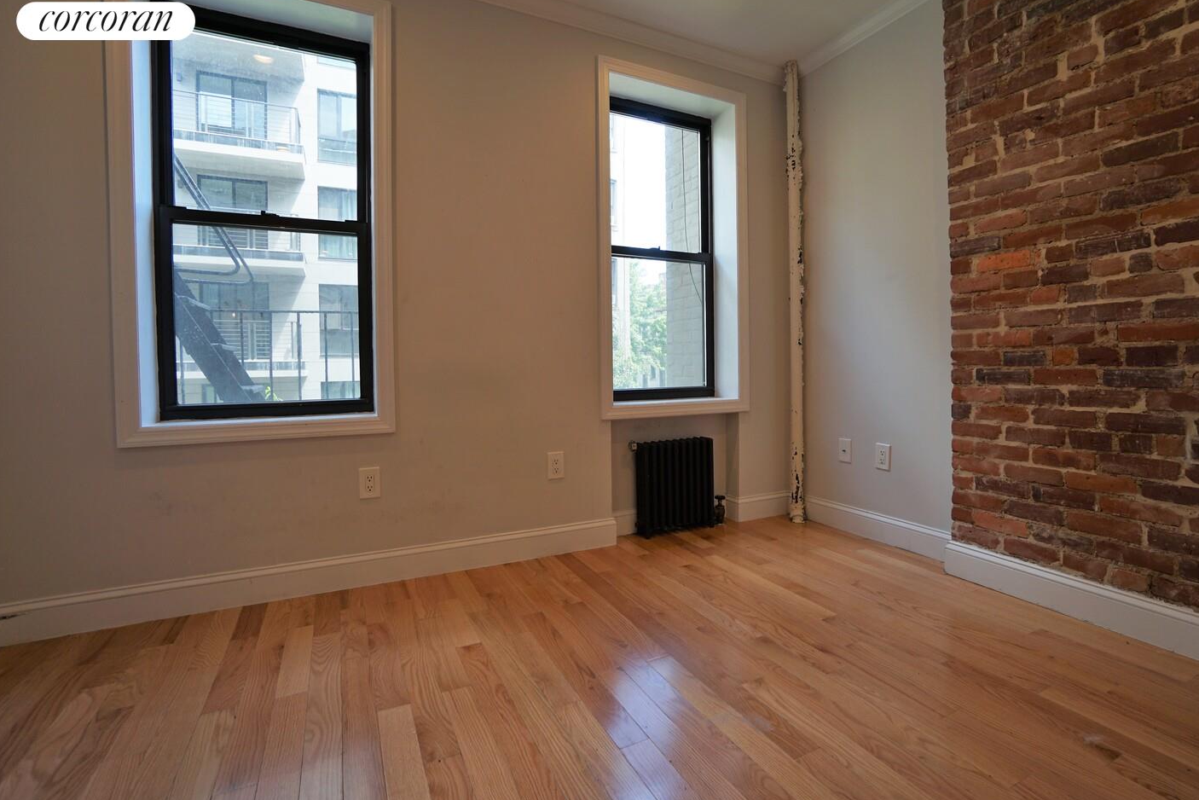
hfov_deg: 96.7
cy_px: 390
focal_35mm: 16
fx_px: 533
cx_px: 617
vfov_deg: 73.8
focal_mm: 10
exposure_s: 1/60
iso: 125
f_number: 4
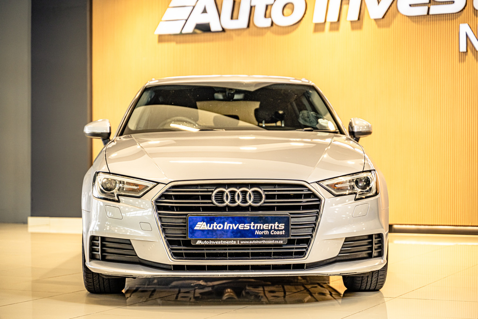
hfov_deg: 27.0
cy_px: 160
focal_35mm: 75
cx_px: 239
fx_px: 996
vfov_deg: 18.2
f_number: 2.8
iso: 500
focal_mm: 75
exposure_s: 1/125
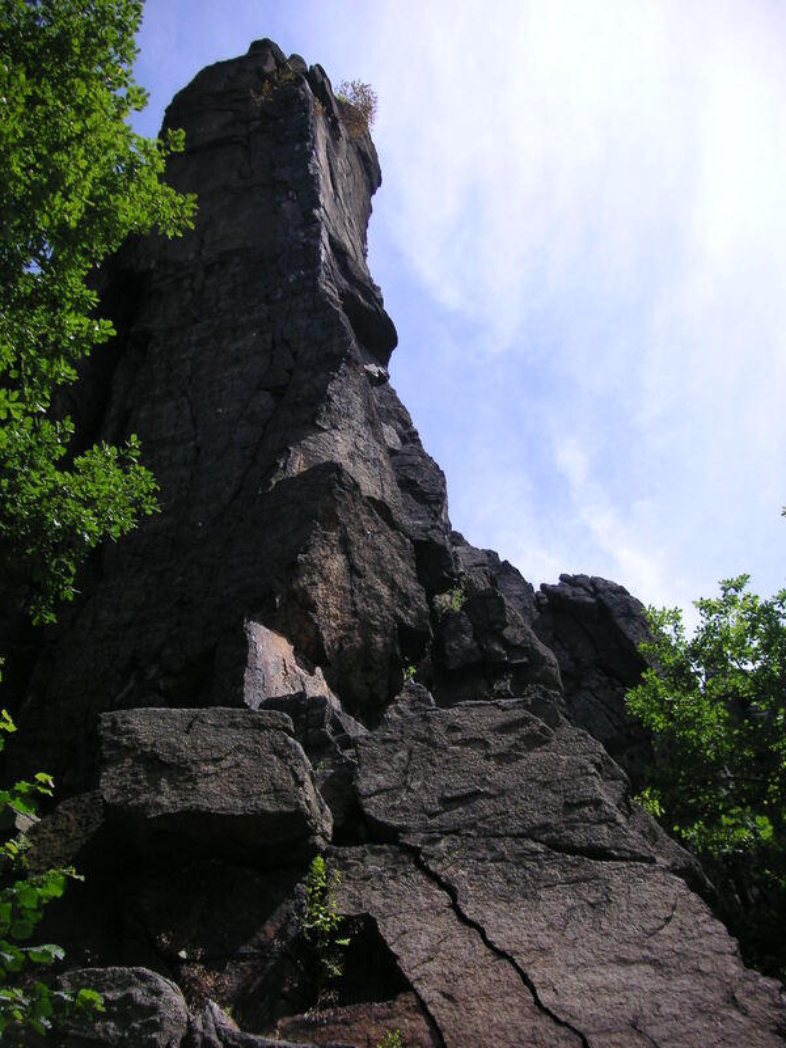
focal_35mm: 37
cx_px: 393
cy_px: 524
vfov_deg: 50.1
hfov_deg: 38.7
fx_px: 1120
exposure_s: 1/180
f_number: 6.7
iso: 50
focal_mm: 6.1
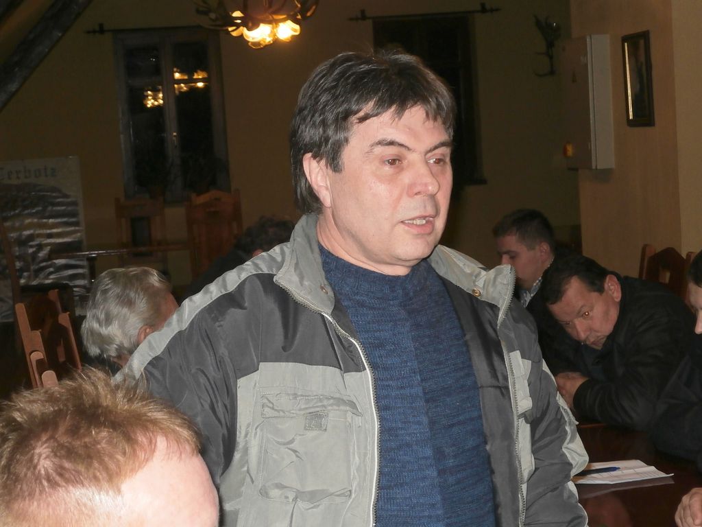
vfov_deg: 20.2
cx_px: 351
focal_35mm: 73
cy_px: 264
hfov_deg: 26.7
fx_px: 1480
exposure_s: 1/50
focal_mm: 13
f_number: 4.4
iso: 200
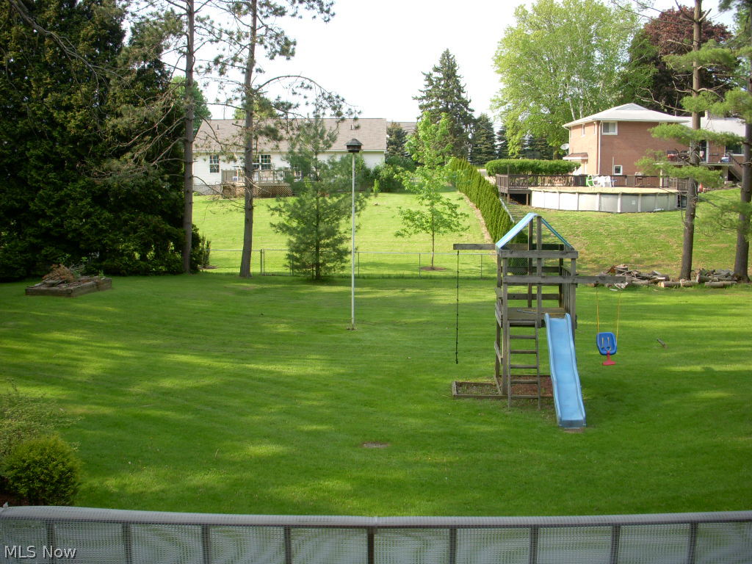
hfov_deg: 49.0
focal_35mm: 38
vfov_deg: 37.7
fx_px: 826
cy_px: 282
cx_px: 376
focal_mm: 6.3
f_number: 3.3
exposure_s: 1/250
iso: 100
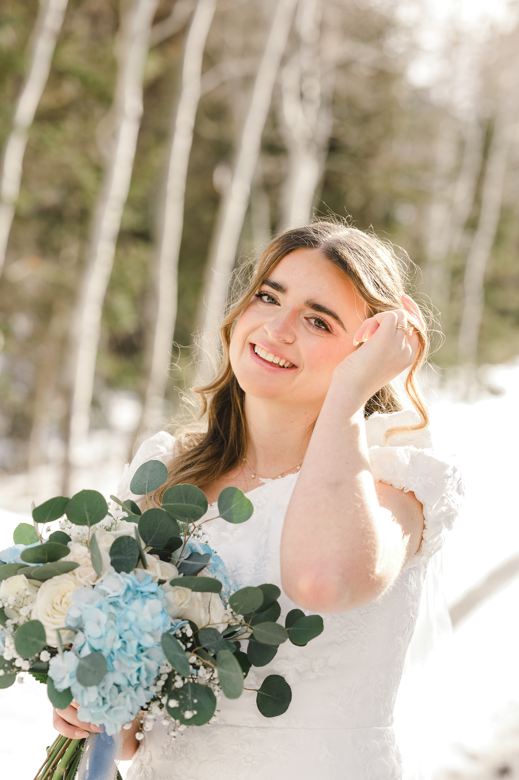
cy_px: 390
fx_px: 1841
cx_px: 260
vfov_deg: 23.9
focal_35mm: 85
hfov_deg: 16.1
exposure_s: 1/250
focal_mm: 85
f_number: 3.5
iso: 100
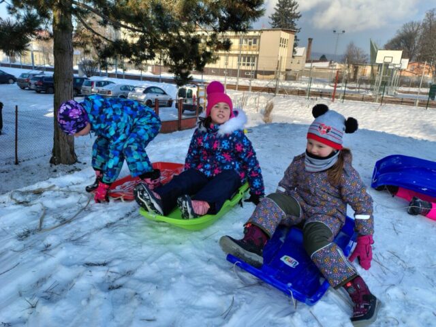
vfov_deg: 54.9
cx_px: 218
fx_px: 315
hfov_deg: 69.4
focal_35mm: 25
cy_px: 164
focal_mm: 4.71
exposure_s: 1/686
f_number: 1.7
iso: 143
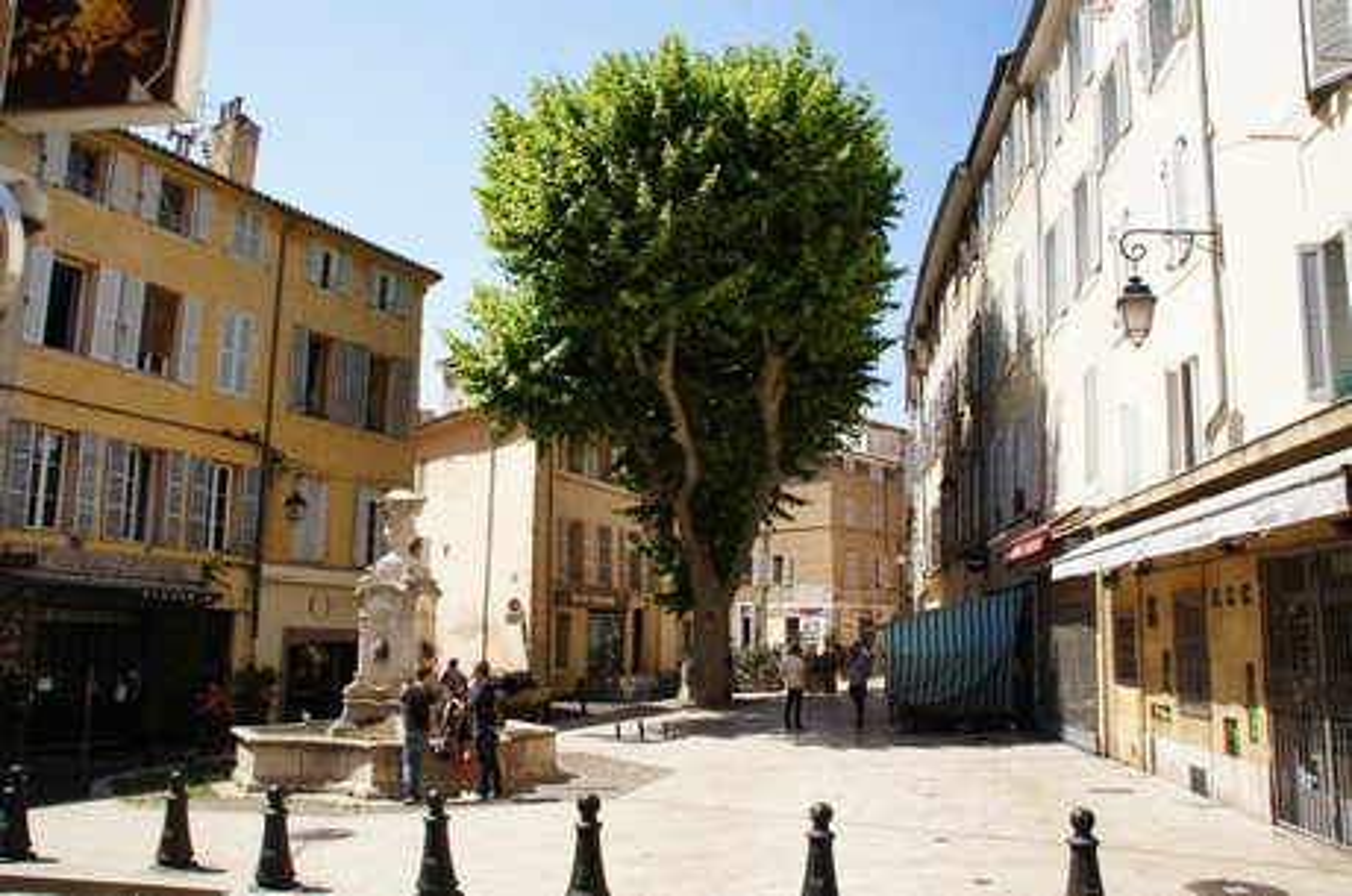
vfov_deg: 47.8
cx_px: 676
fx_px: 1012
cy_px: 448
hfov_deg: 67.5
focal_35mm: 27
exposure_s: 1/60
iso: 100
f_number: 11
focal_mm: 18
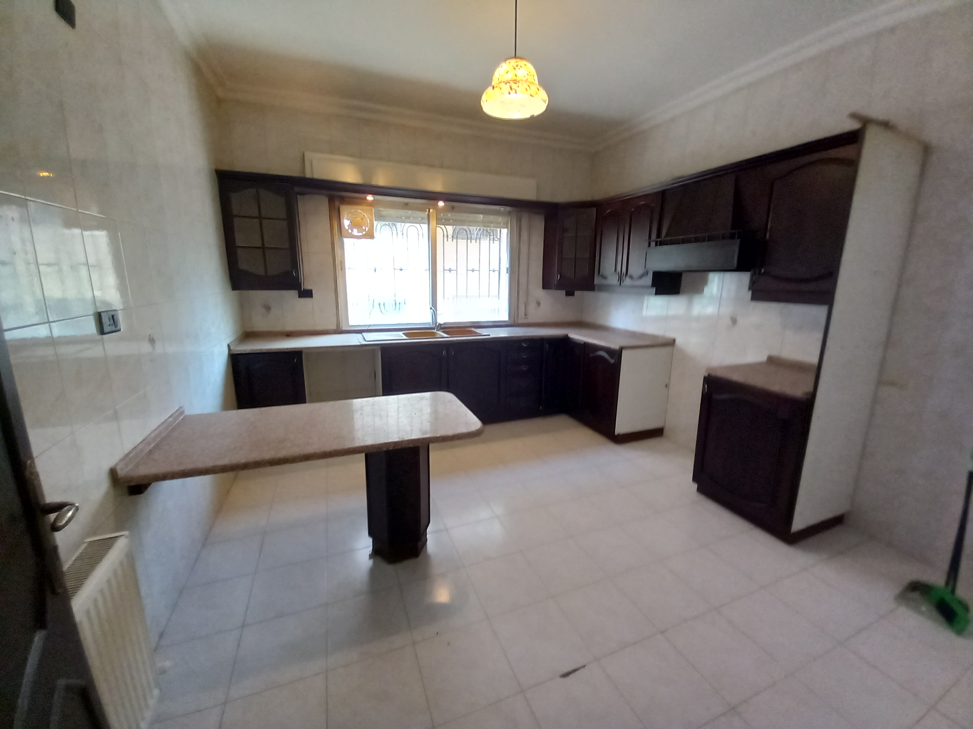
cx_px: 486
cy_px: 364
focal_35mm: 13
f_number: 2.2
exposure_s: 1/33
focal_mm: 1.13
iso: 160
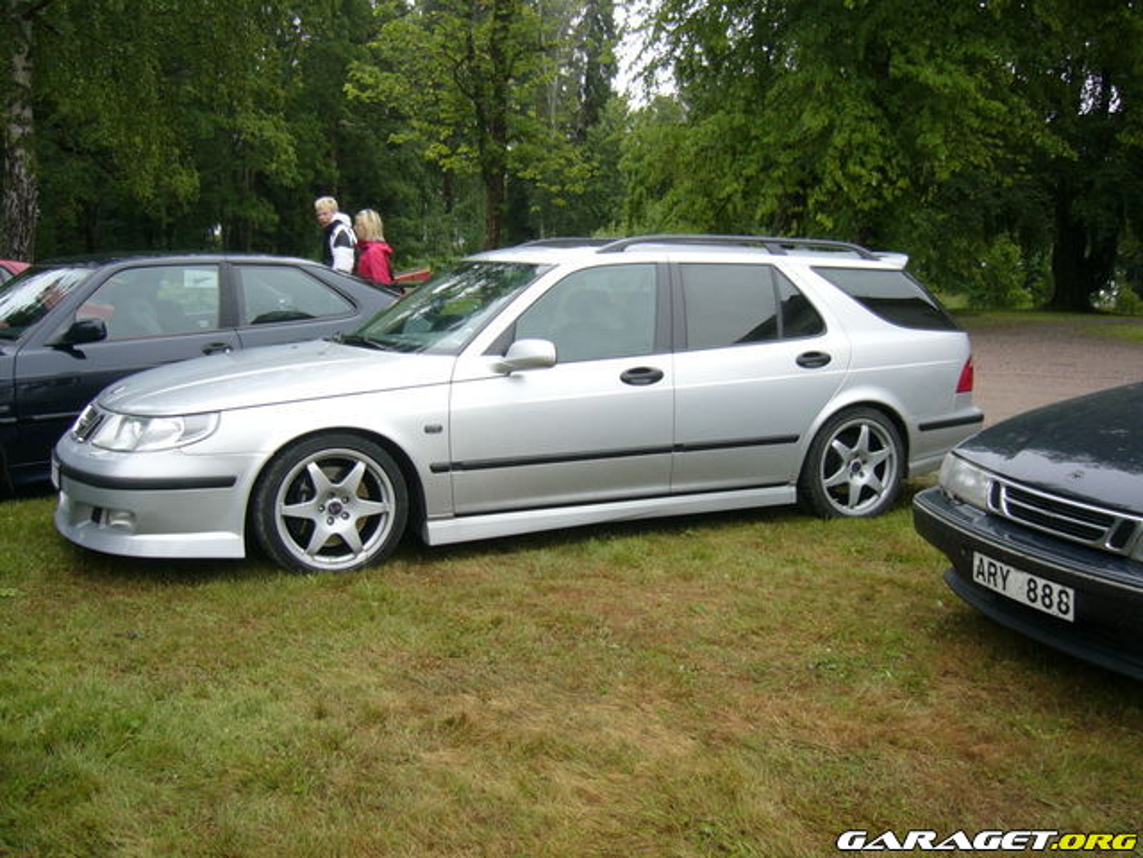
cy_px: 429
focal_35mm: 35
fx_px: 1156
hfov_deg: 52.6
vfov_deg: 40.7
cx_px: 572
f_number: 2.8
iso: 50
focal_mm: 5.8
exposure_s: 1/125
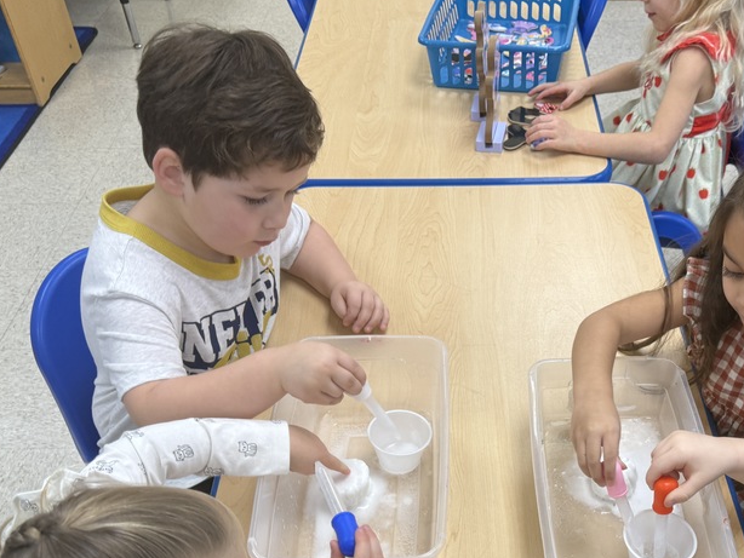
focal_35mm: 40
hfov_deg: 46.2
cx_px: 486
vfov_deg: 35.0
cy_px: 437
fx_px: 860
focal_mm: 6.76
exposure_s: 1/120
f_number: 1.78
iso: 100
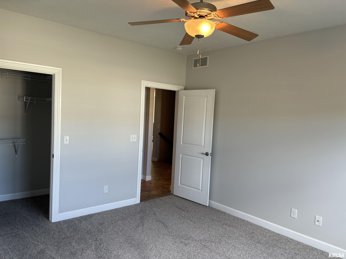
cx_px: 173
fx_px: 260
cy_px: 130
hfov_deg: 67.3
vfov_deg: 53.1
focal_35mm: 26
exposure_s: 1/120
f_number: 1.6
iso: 100
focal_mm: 5.96
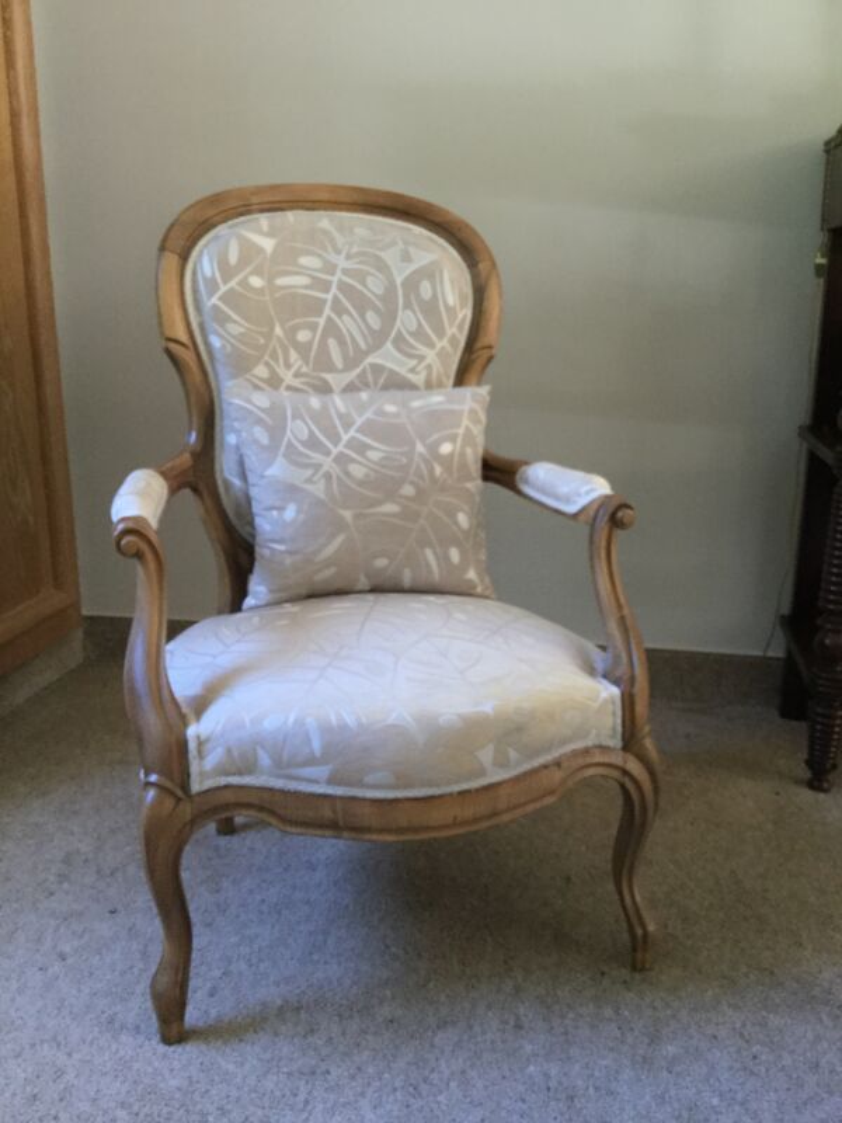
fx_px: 1005
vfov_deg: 58.4
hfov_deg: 45.4
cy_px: 562
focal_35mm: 31
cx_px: 421
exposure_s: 1/33
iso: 100
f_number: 2.4
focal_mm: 3.3
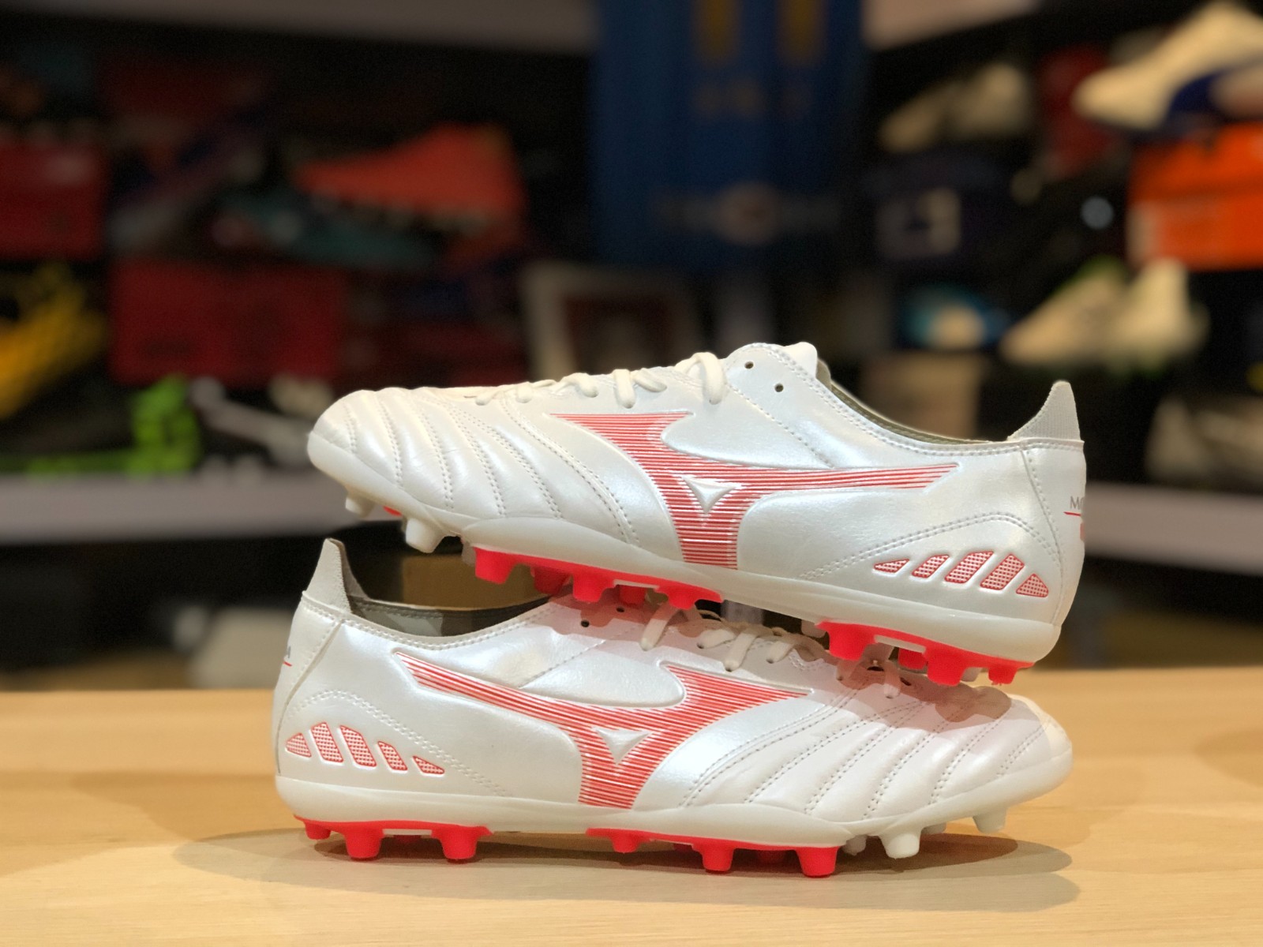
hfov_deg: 33.8
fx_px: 2080
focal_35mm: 57
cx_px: 632
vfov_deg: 25.7
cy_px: 474
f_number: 2.8
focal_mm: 6.6
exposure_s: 1/33
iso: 200
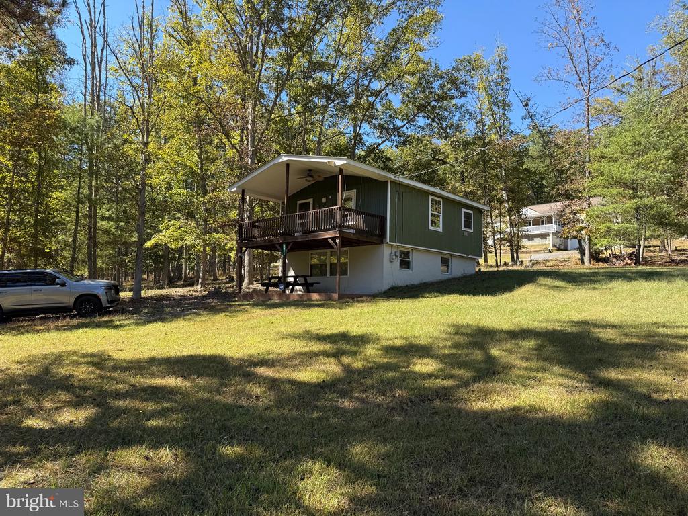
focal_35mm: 24
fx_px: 477
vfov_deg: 56.8
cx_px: 344
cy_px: 258
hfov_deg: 71.6
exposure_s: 1/1091
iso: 80
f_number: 1.78
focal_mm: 6.76
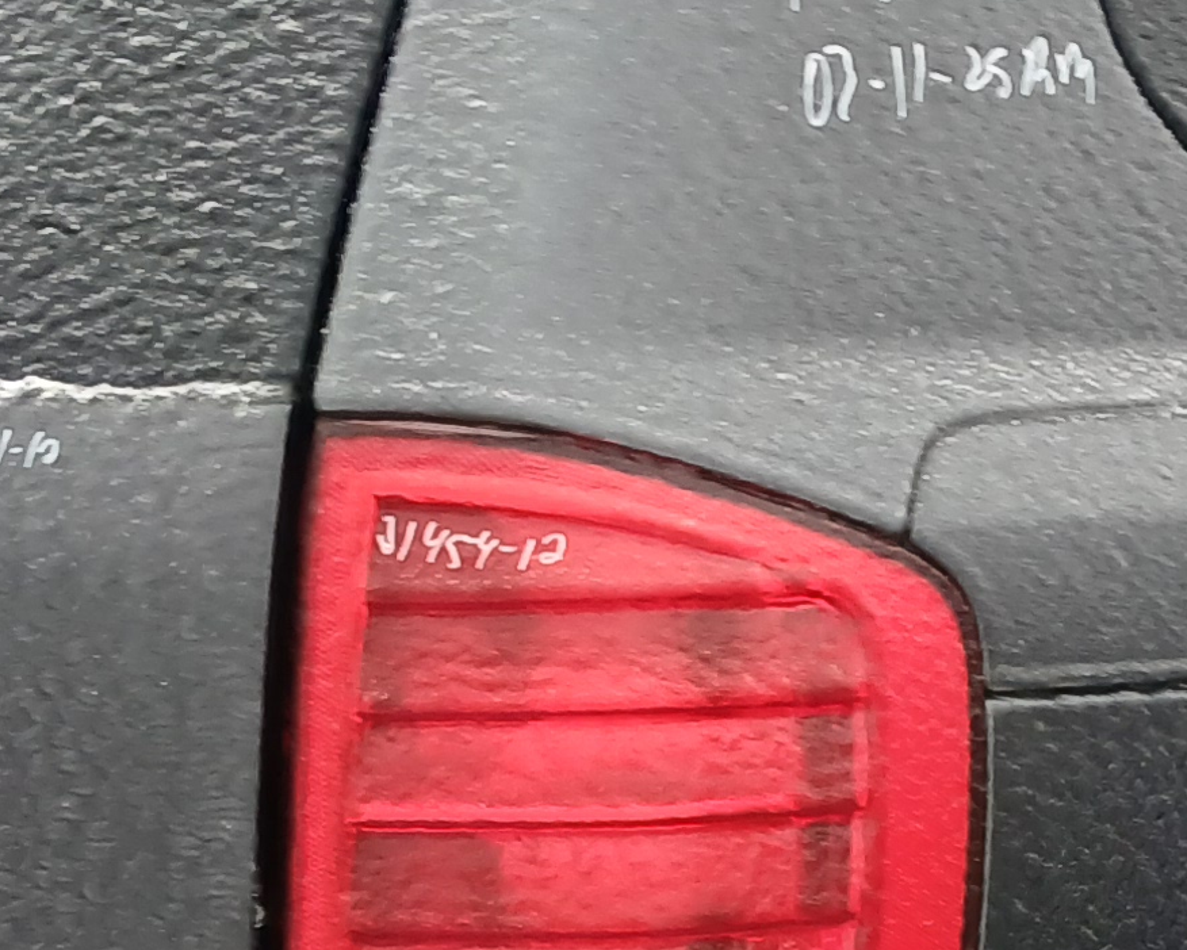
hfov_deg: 16.2
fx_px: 4146
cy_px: 1066
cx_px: 887
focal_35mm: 118
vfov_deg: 12.8
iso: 40
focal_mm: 3.98
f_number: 1.8
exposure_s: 1/60
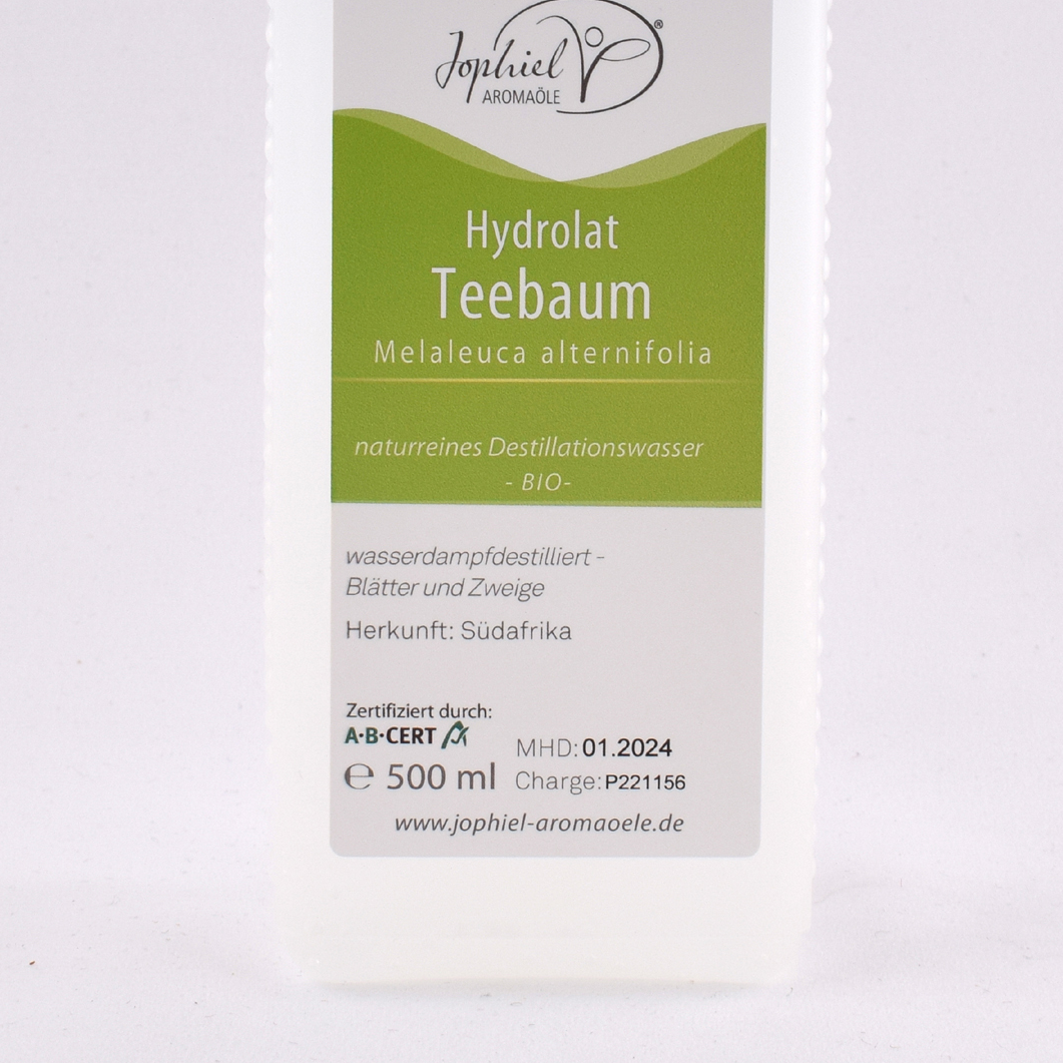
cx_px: 532
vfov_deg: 24.8
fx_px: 2397
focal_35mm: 69
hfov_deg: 25.0
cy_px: 320
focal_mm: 36
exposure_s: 1/100
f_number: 11
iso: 100
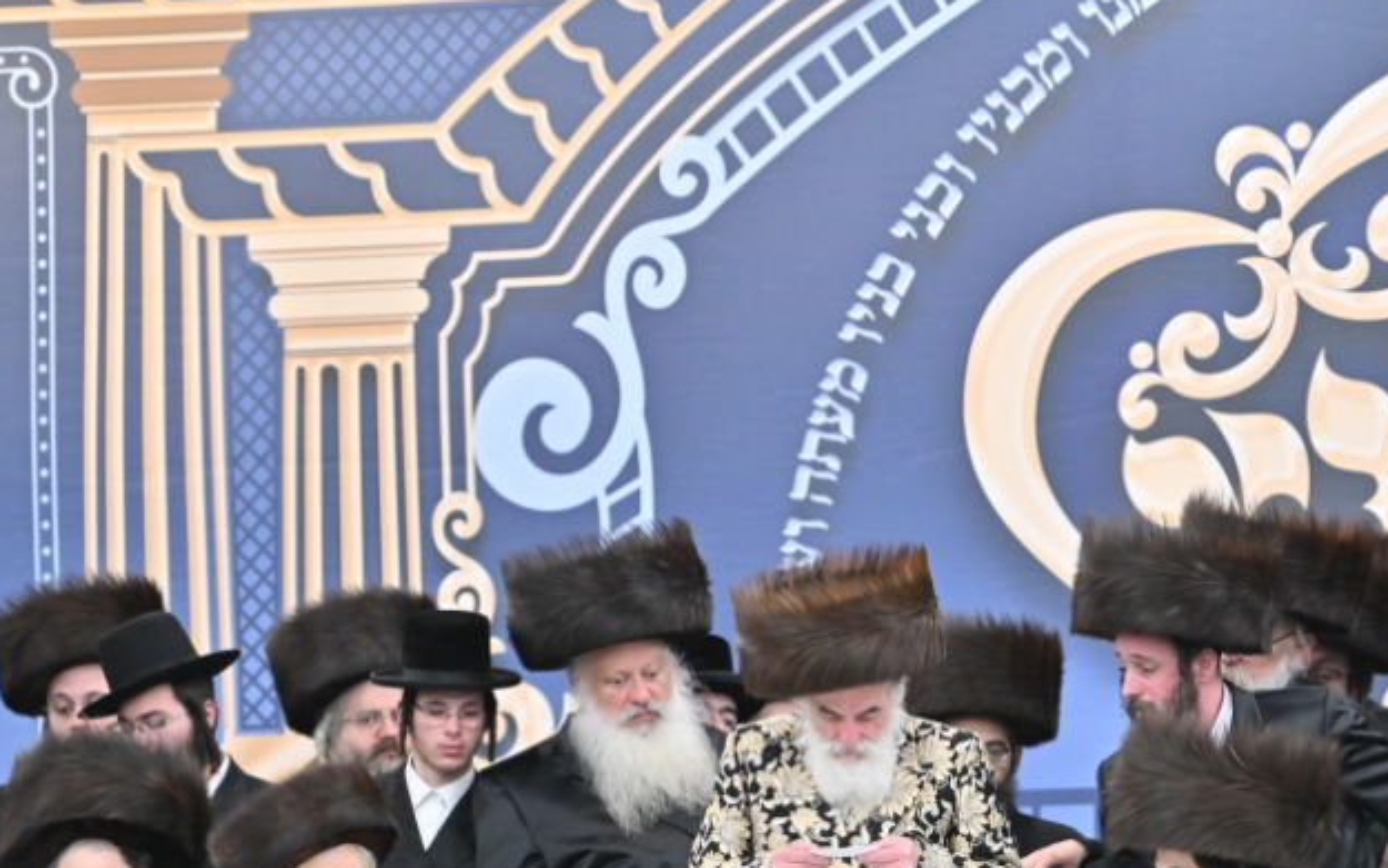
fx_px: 12638
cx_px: 953
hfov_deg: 6.3
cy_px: 731
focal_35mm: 334
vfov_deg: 3.9
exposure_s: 1/400
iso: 1600
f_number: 2.8
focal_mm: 200
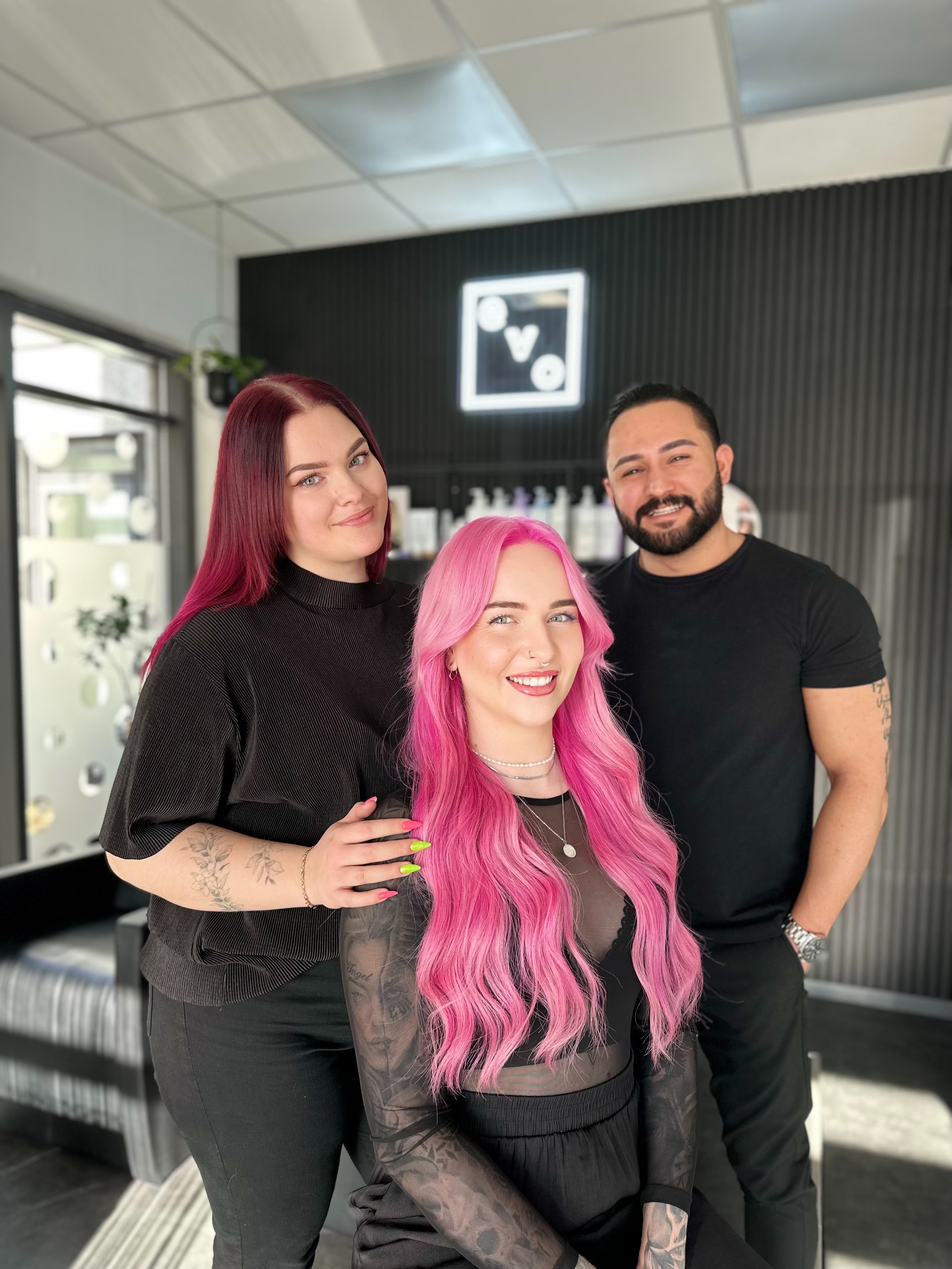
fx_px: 880
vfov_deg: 71.6
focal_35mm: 24
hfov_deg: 56.8
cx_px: 476
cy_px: 634
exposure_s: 1/121
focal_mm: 6.86
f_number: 1.78
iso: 80
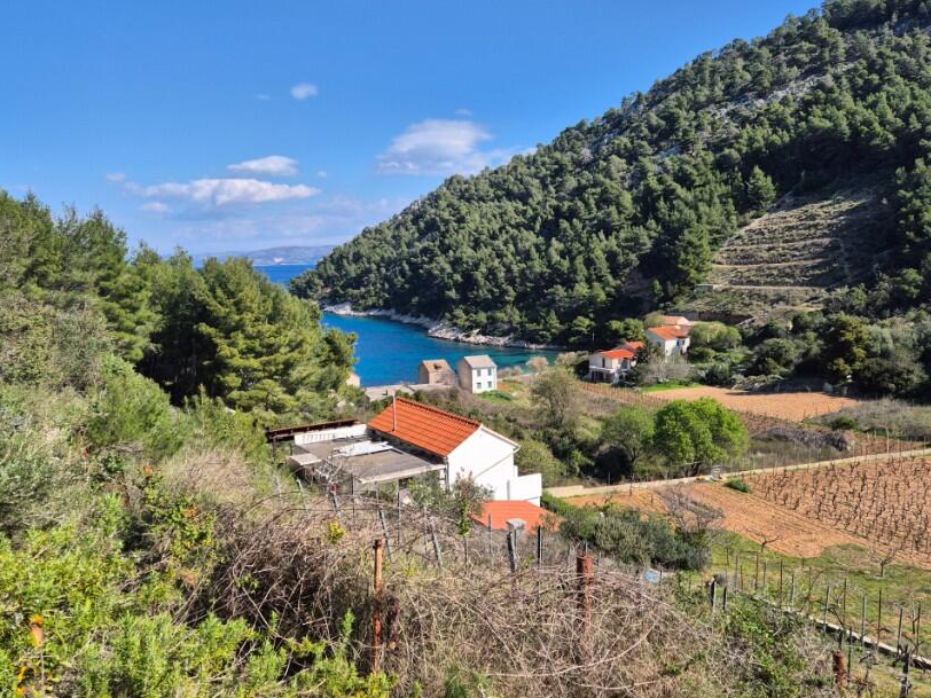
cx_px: 474
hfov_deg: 61.7
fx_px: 780
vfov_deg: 48.2
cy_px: 384
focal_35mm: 29
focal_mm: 5.4
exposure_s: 1/1516
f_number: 1.8
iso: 25
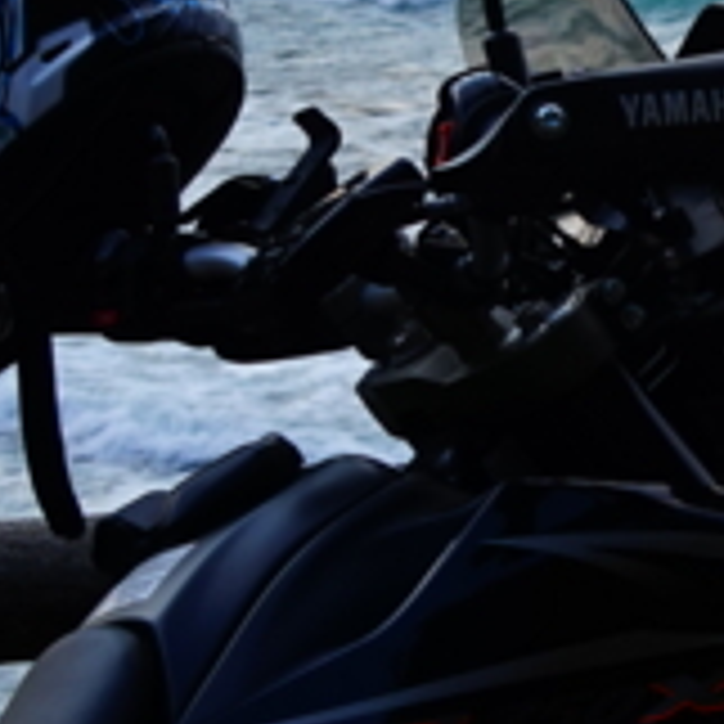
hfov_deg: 10.8
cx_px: 1286
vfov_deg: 11.2
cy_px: -196
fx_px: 3597
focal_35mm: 152
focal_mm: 24
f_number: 8
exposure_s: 1/100
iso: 100
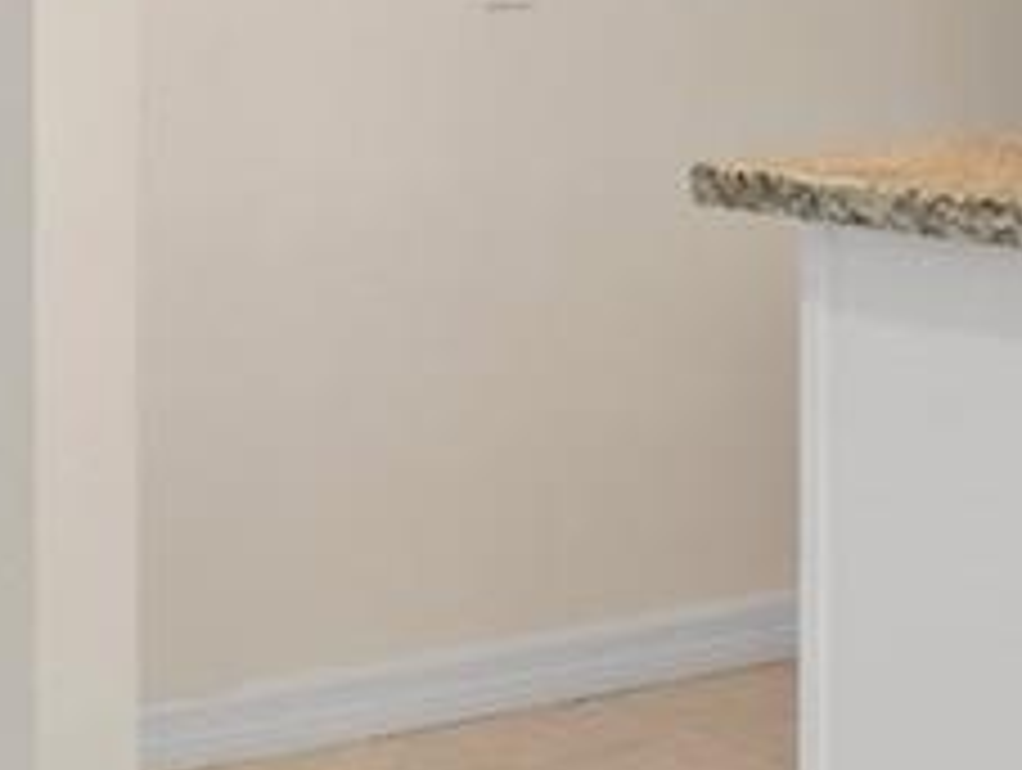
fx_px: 3401
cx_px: -117
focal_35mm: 115
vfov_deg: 12.6
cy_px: -180
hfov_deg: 16.5
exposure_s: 1/2
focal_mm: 17
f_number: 8
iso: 320
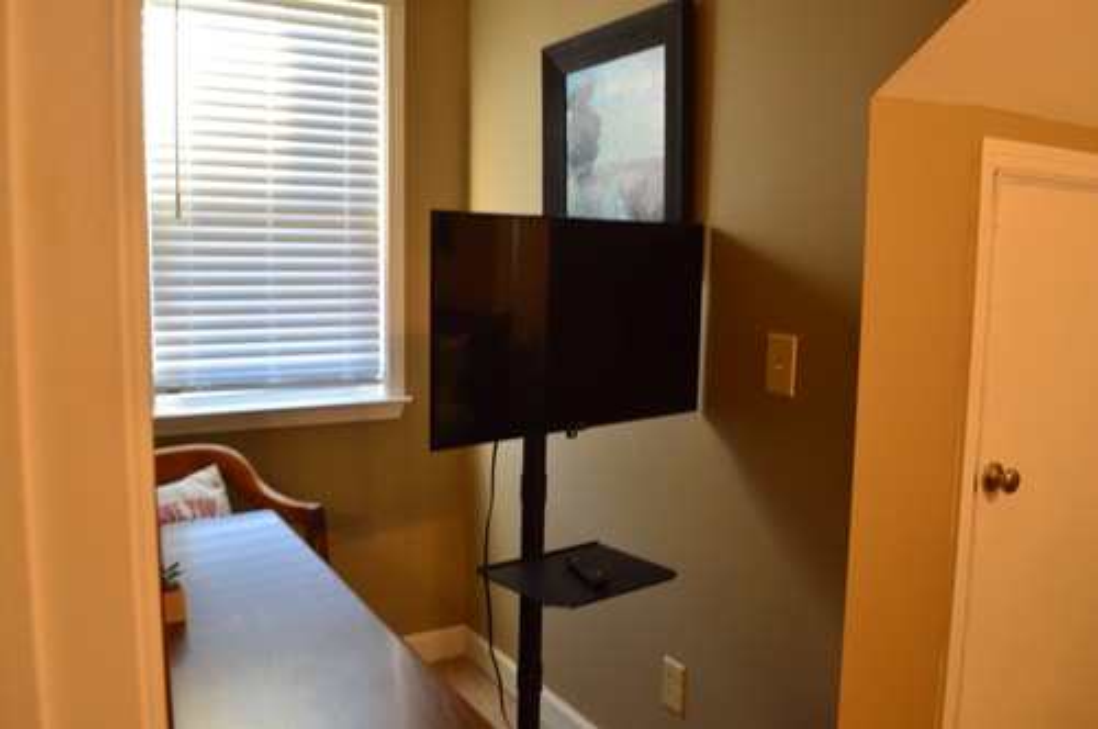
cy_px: 364
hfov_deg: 62.0
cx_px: 549
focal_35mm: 30
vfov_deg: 43.5
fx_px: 914
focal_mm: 20
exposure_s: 1/20
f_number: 6.3
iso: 400
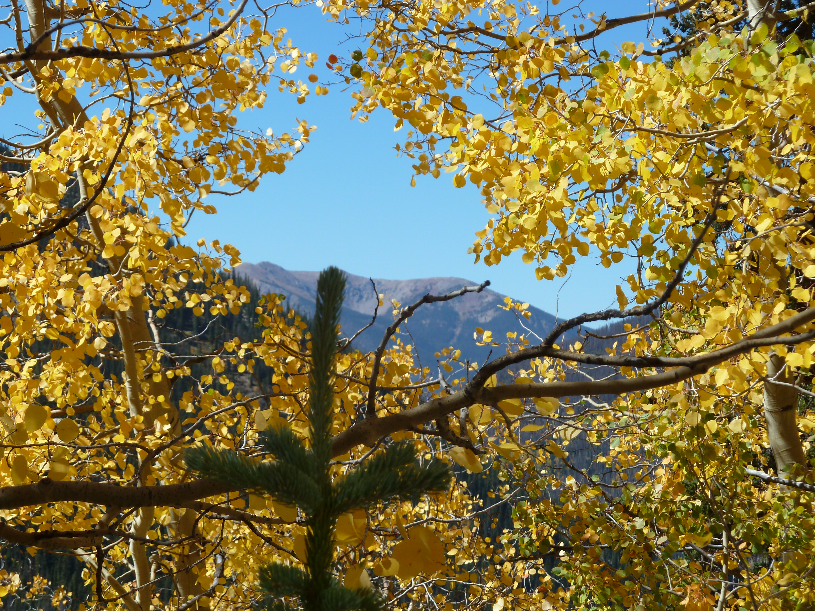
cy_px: 306
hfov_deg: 16.6
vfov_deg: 12.5
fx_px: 2802
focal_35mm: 119
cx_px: 408
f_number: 4.4
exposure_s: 1/400
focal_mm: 19.5
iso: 80
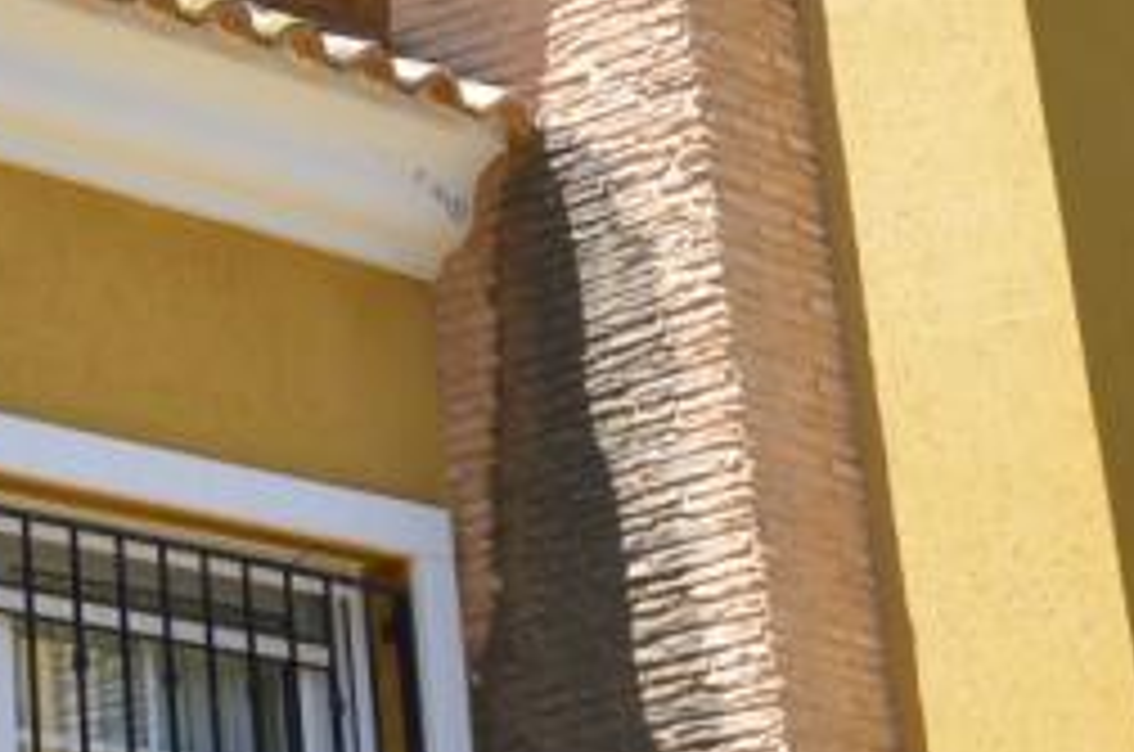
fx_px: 3836
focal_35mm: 122
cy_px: -236
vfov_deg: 10.9
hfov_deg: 16.3
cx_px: -140
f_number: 6.3
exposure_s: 1/160
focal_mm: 20
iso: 100
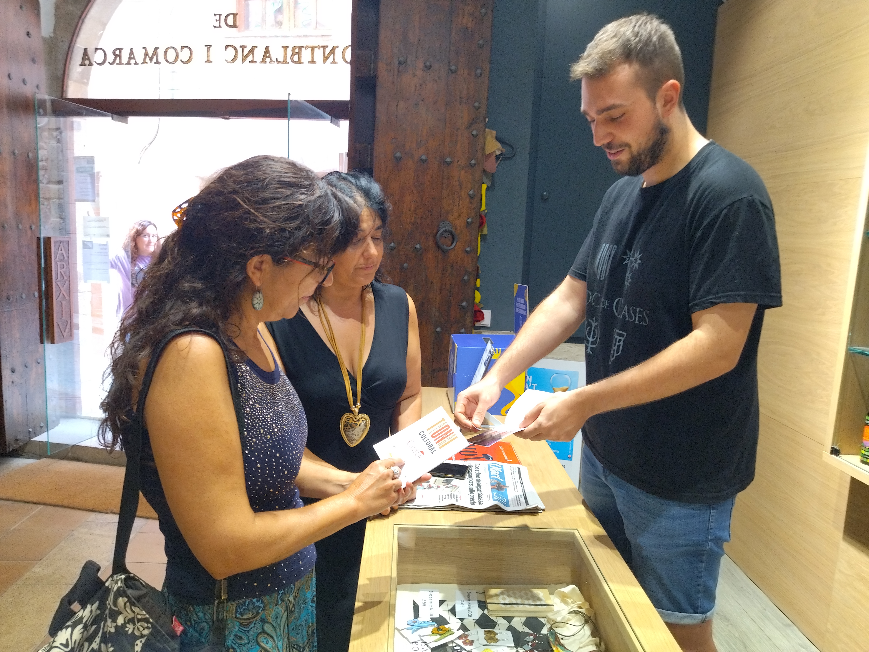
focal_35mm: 27
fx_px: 678
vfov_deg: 51.4
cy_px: 326
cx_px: 434
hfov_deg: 65.3
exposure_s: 1/25
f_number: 1.79
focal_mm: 4.74
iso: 176
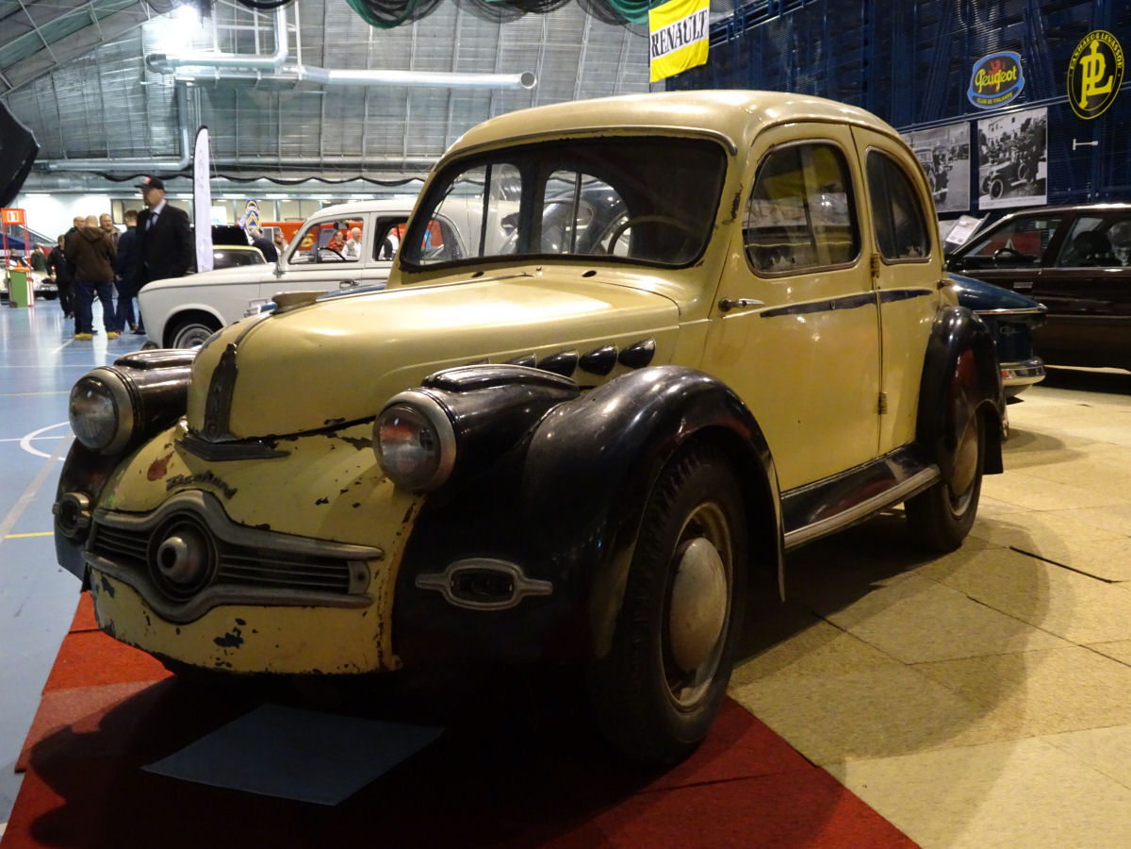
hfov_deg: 50.1
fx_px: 1209
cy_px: 424
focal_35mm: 37
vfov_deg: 38.7
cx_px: 566
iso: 800
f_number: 4
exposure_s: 1/15
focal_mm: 6.37
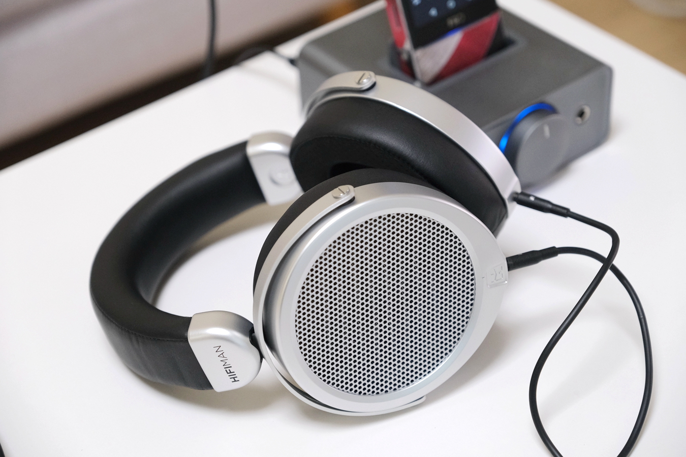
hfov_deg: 26.3
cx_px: 343
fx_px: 1467
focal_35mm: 77
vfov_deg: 17.7
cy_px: 228
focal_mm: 51.6
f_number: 2.8
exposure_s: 1/150
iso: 2000
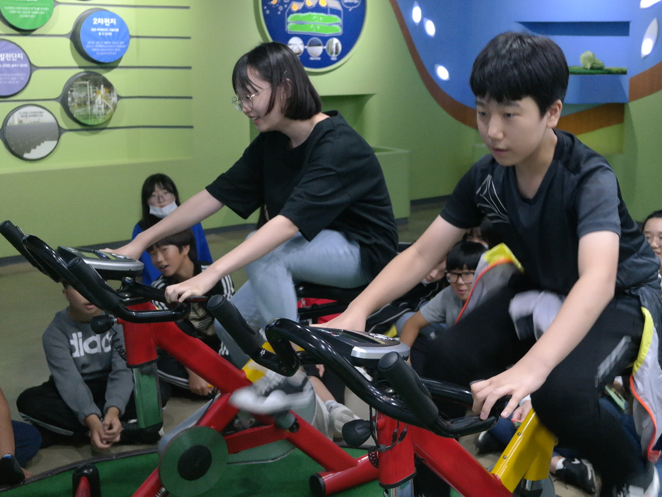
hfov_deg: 39.3
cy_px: 213
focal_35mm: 48
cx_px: 432
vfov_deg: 30.2
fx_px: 918
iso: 1600
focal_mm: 24
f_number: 3.5
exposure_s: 1/50
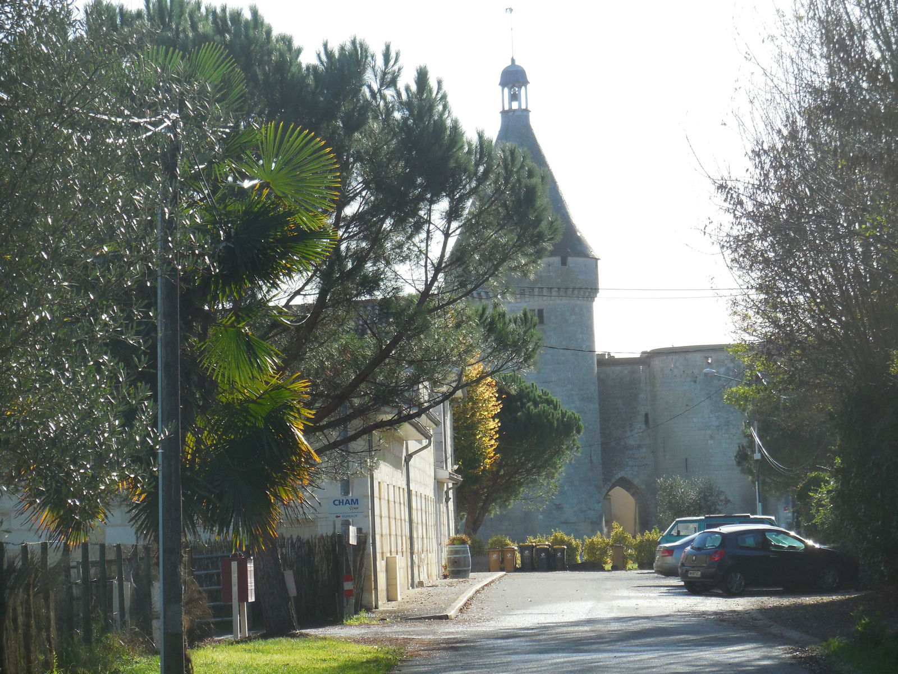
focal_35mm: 145
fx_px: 3762
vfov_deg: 10.2
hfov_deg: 13.6
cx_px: 449
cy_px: 337
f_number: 5.1
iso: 125
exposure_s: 1/400
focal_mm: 25.8
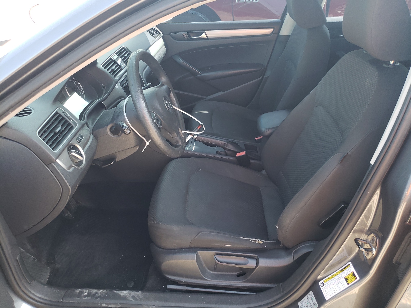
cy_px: 154
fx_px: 309
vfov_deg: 53.1
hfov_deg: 67.3
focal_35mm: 26
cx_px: 206
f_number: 1.5
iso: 69
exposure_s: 1/120
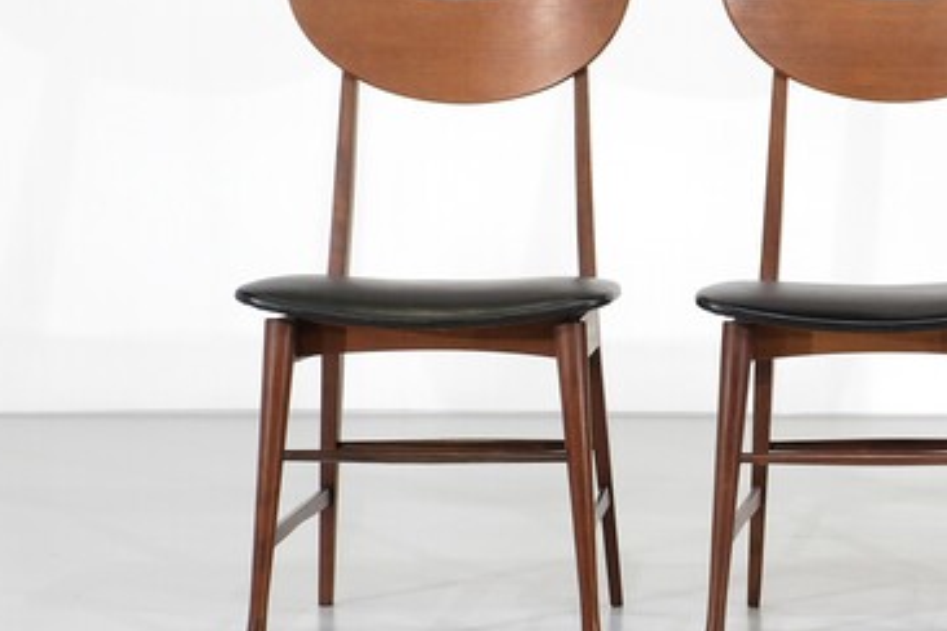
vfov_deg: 7.9
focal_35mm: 174
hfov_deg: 11.6
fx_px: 4577
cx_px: 1100
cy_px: 326
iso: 800
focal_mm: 35
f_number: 5.6
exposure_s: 1/75
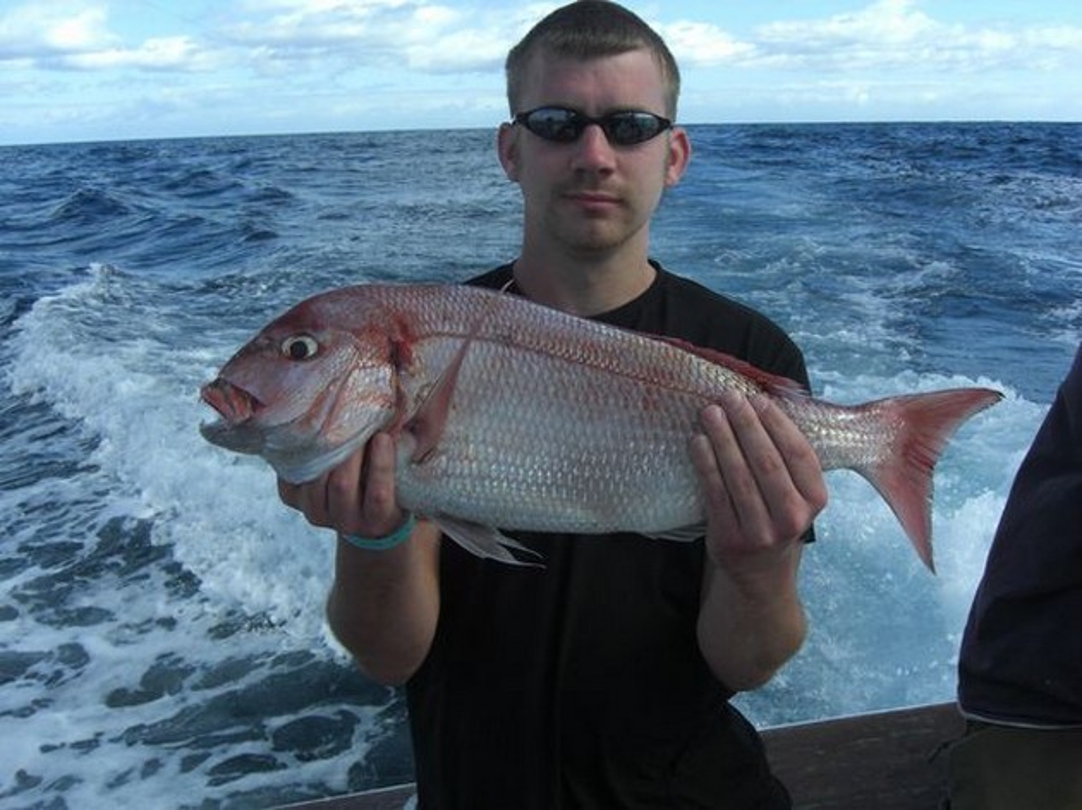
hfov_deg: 49.0
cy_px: 405
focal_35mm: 38
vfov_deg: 37.7
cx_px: 541
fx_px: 1187
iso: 80
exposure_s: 1/640
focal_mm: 7.9
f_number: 4
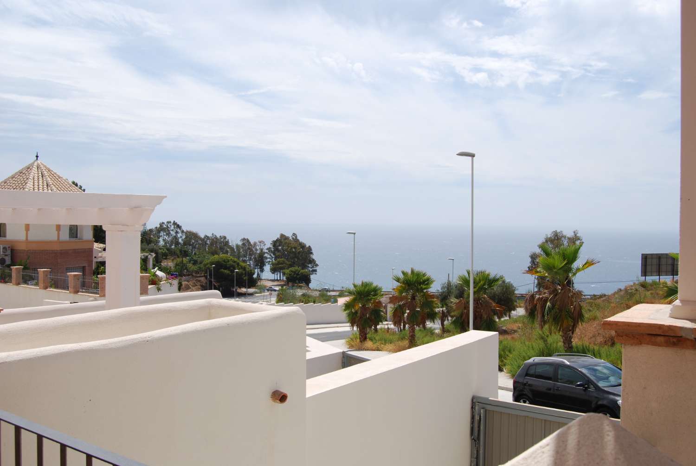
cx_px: 348
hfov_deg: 55.1
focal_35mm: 34
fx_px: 668
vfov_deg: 38.5
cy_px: 233
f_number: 9
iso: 100
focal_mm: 23
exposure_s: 1/320
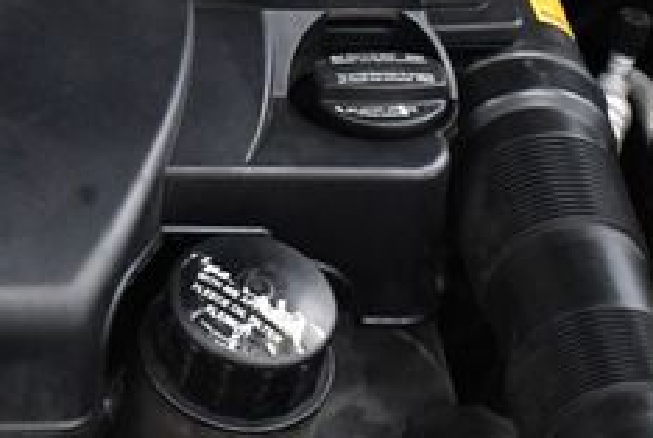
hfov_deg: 11.4
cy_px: 8
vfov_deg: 7.8
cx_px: -201
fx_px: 3180
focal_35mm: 175
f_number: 4.5
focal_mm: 32
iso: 3200
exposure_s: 1/125
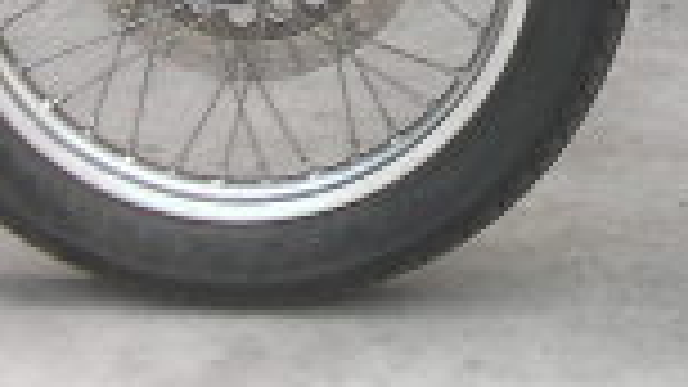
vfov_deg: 5.1
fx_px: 4250
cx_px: 1075
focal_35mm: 233
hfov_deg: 9.0
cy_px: -324
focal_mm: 9.1
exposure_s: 1/55.7
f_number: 3.6
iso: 50
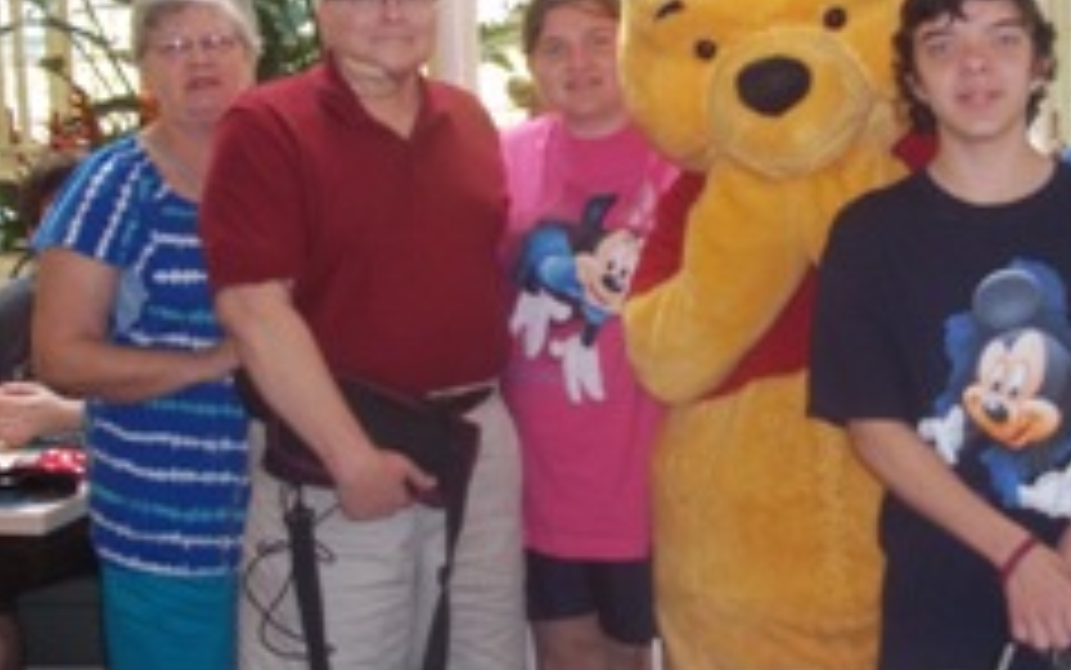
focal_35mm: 59
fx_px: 1723
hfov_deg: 34.4
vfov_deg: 22.0
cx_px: 666
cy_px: 319
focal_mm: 6.5
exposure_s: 1/40
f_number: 3.1
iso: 160
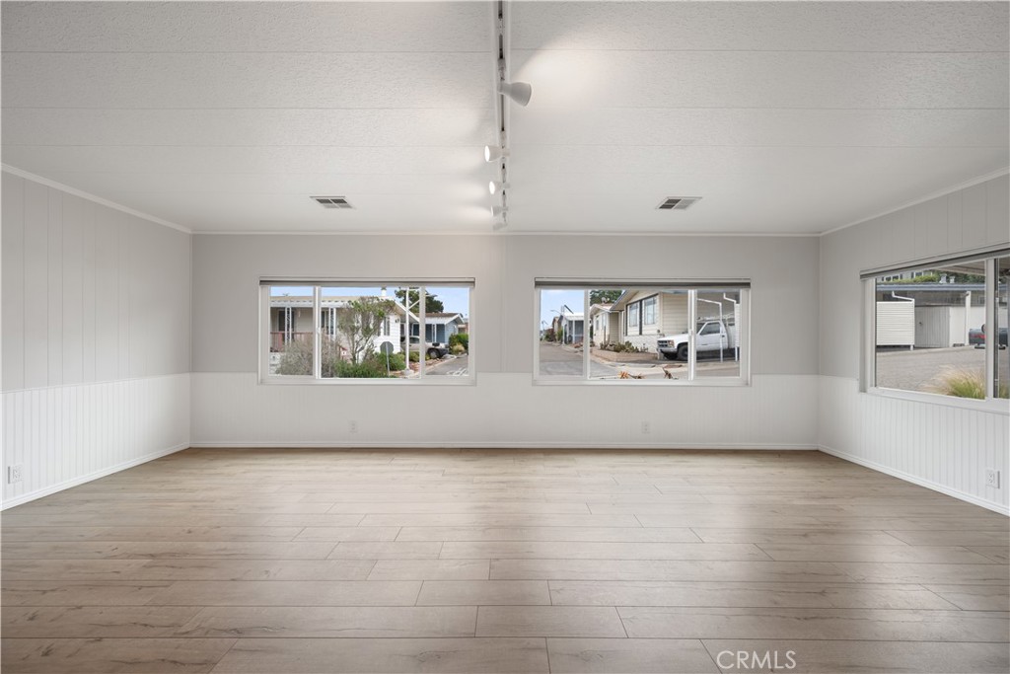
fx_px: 393
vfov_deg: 81.2
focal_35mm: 14
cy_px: 337
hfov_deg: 104.2
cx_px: 505
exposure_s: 1/8
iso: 100
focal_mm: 14
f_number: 8
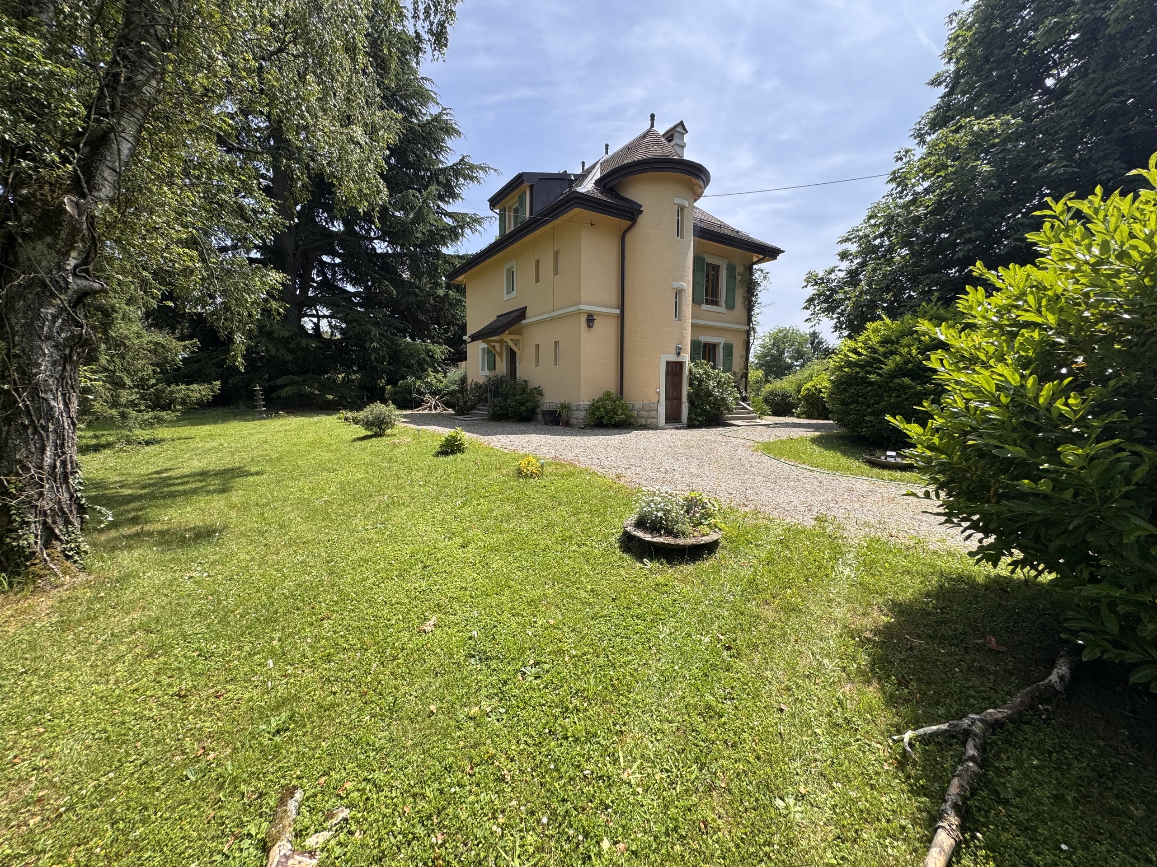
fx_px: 468
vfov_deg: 85.7
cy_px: 434
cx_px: 578
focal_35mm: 14
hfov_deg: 102.1
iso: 50
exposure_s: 1/921
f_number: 2.2
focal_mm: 2.22
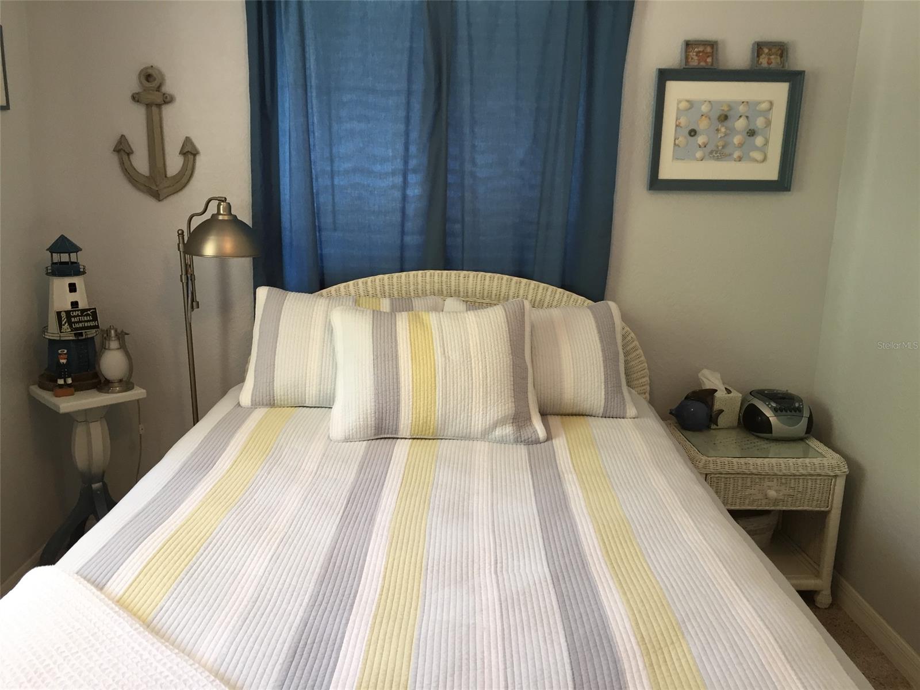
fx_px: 771
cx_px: 460
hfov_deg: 61.7
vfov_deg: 48.2
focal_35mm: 29
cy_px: 345
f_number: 2.2
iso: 64
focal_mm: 4.15
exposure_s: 1/30
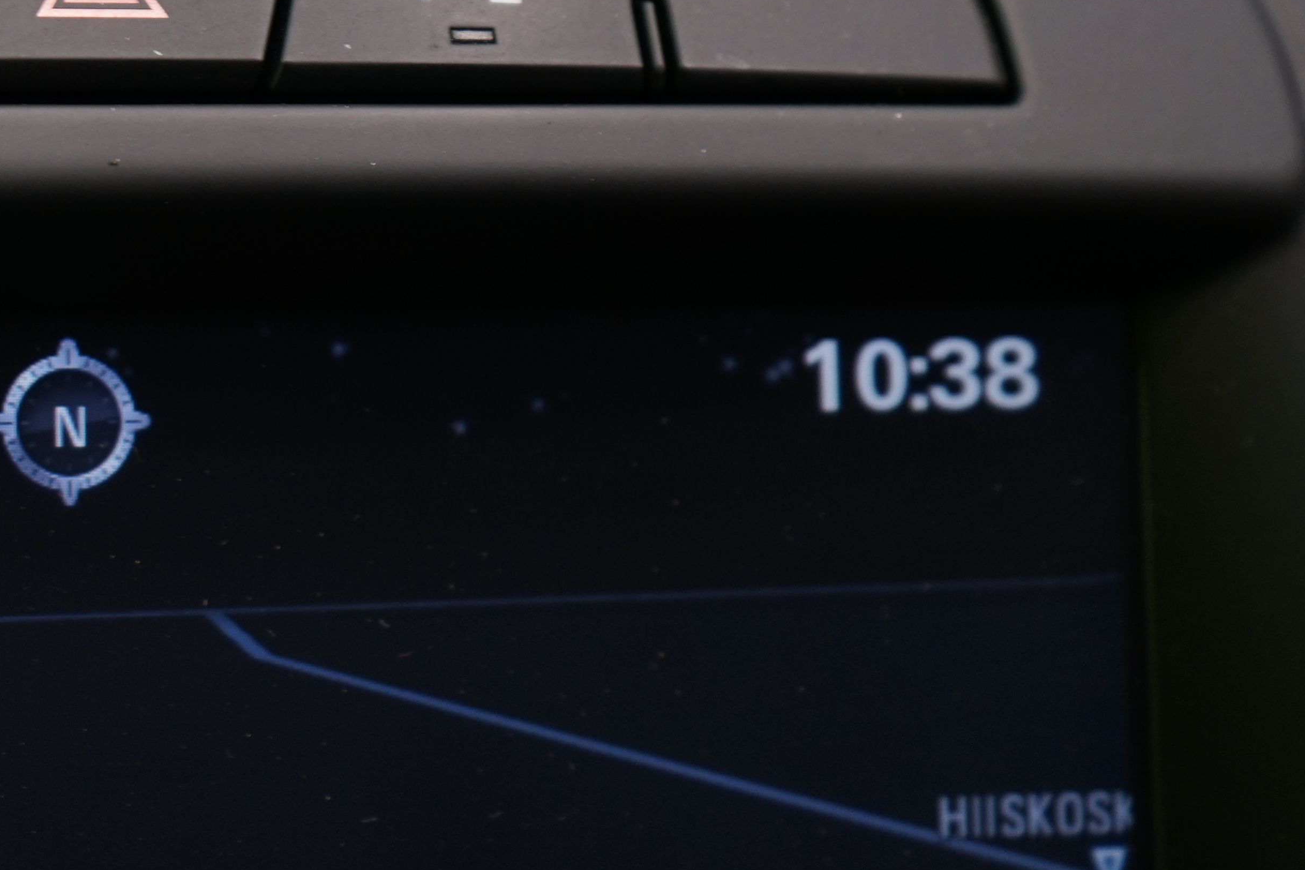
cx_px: -59
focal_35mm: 101
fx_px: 3661
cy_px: -127
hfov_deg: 19.5
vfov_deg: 13.2
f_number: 4.5
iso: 320
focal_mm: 41
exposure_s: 1/30
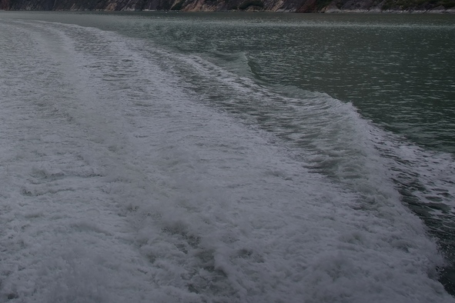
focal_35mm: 52
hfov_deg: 36.3
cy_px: -23
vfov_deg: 24.4
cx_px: 62
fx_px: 657
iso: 100
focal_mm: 24
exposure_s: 1/200
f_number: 9
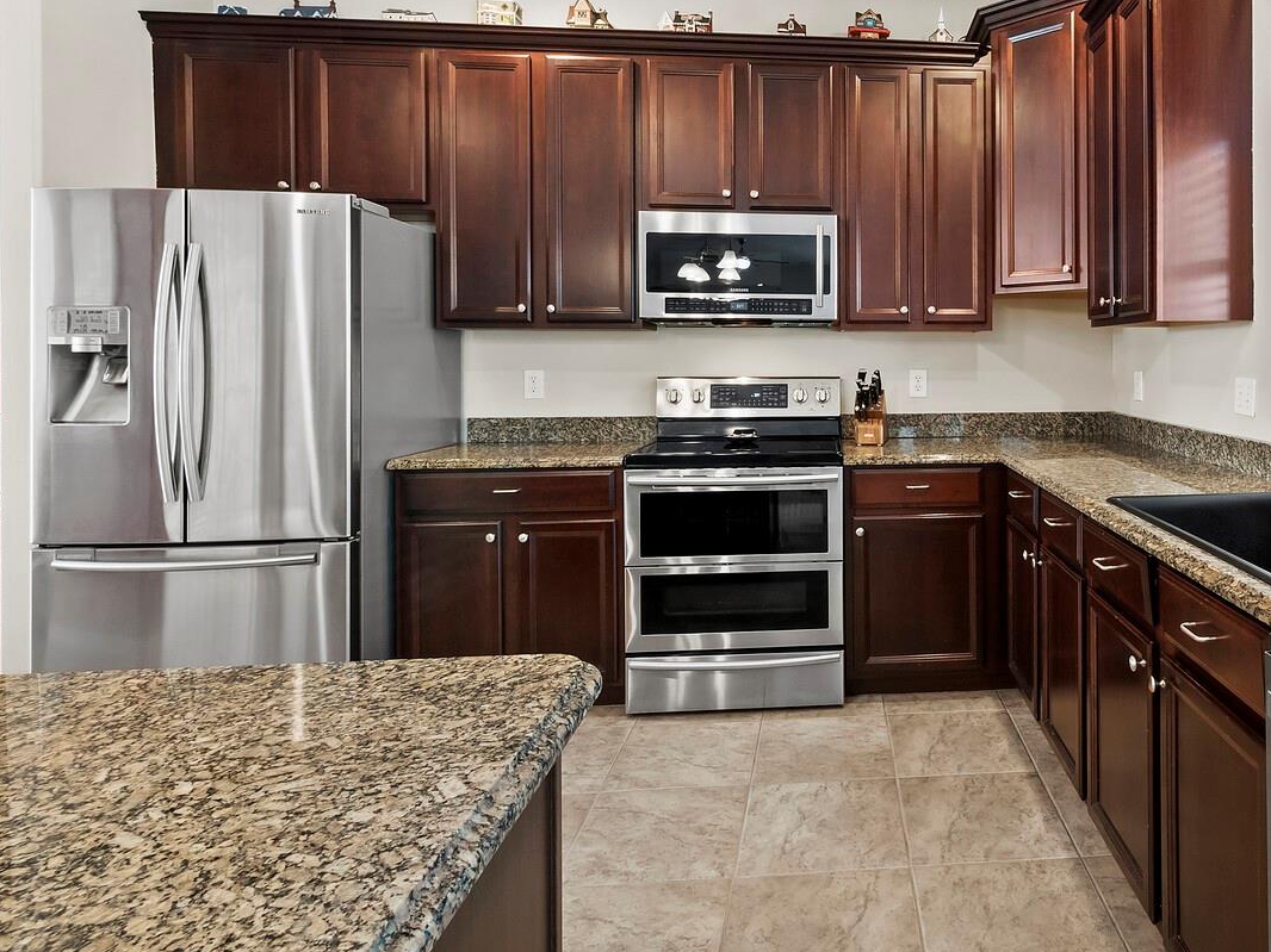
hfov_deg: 74.7
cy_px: 334
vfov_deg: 62.2
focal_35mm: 21
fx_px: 771
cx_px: 913
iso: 400
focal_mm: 7
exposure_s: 1.3
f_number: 11
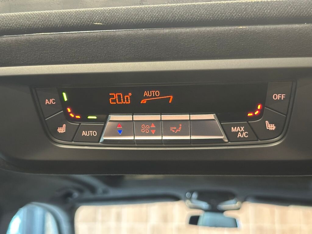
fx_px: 433
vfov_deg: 30.3
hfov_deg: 39.7
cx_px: 156
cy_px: 117
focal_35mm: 48
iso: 400
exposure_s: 1/33
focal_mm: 6.86
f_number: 1.78
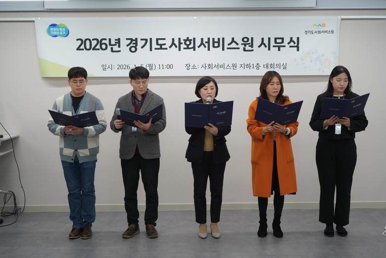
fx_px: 504
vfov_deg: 28.6
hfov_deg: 41.9
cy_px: 129
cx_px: 193
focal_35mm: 47
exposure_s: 1/250
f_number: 4.5
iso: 1250
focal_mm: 47
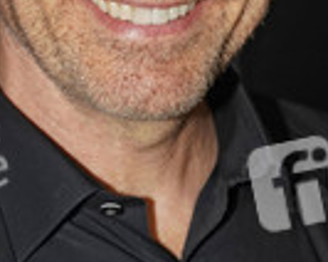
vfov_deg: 8.9
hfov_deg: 11.2
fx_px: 1667
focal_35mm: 172
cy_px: 49
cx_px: 150
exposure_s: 1/160
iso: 640
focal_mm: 61
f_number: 8
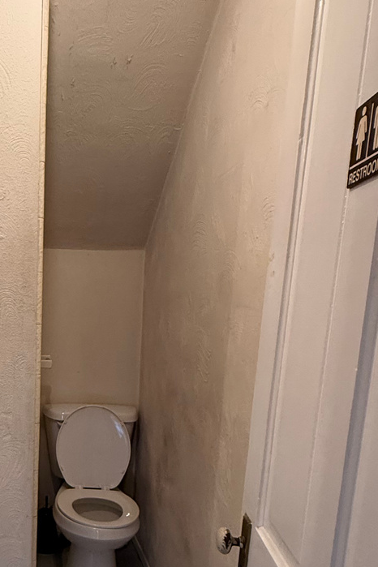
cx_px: -5
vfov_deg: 57.4
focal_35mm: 32
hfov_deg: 36.7
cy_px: 380
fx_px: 504
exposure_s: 1/120
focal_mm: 2.22
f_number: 2.2
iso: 320
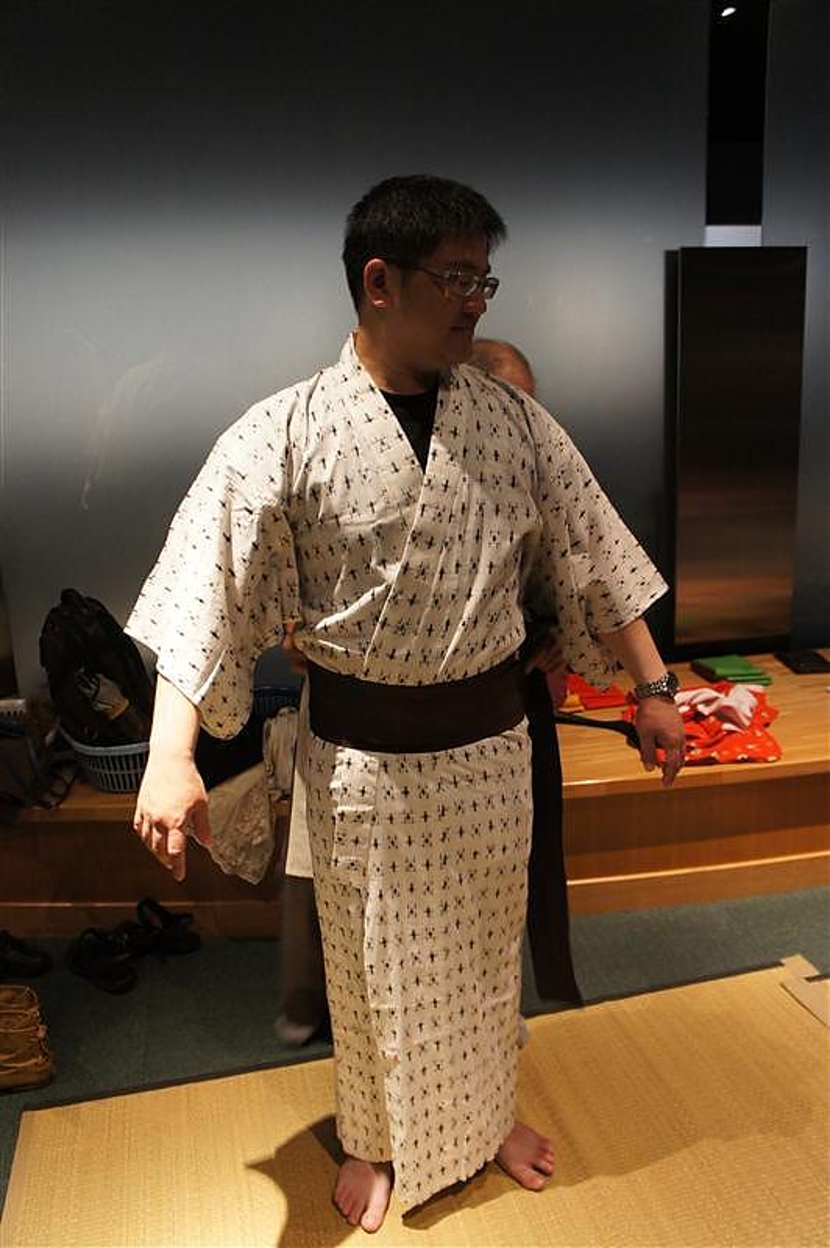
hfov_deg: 43.5
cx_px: 415
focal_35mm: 30
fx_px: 1039
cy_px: 624
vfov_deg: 62.0
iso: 1000
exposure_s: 1/30
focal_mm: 20
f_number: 4
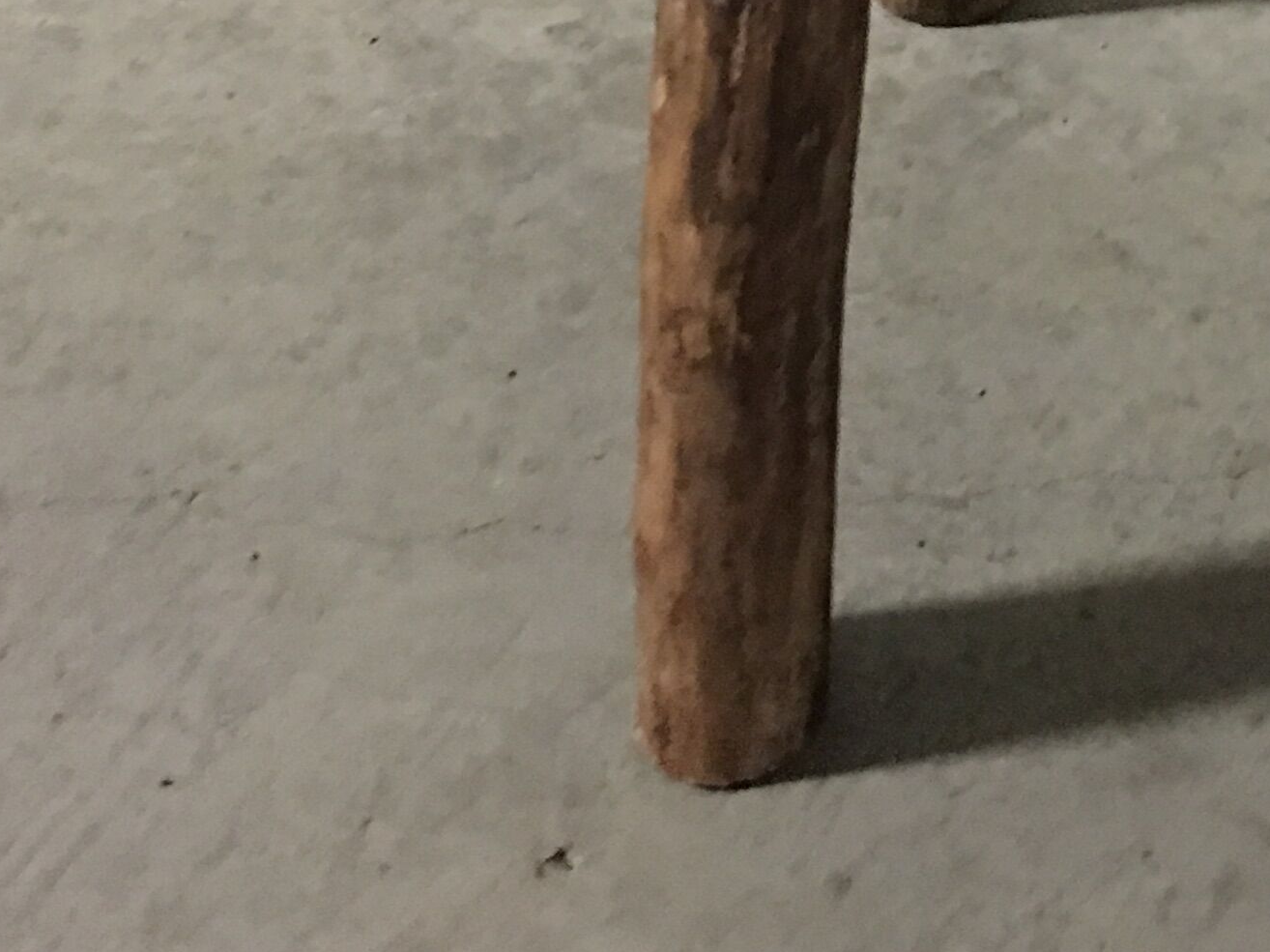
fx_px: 3265
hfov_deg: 21.4
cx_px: 1198
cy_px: -352
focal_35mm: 89
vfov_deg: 15.6
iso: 125
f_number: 2.2
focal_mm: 4.15
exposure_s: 1/4
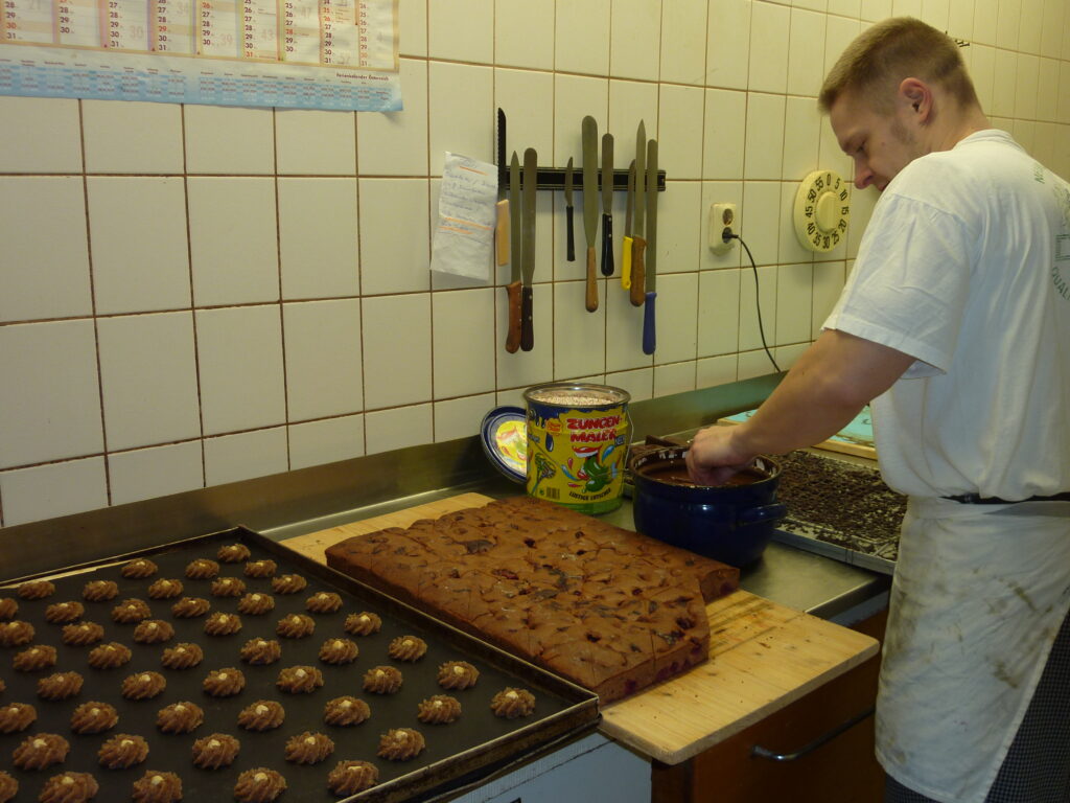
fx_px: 1082
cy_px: 402
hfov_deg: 52.6
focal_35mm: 35
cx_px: 535
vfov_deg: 40.7
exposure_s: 1/30
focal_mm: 5.7
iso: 100
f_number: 3.5
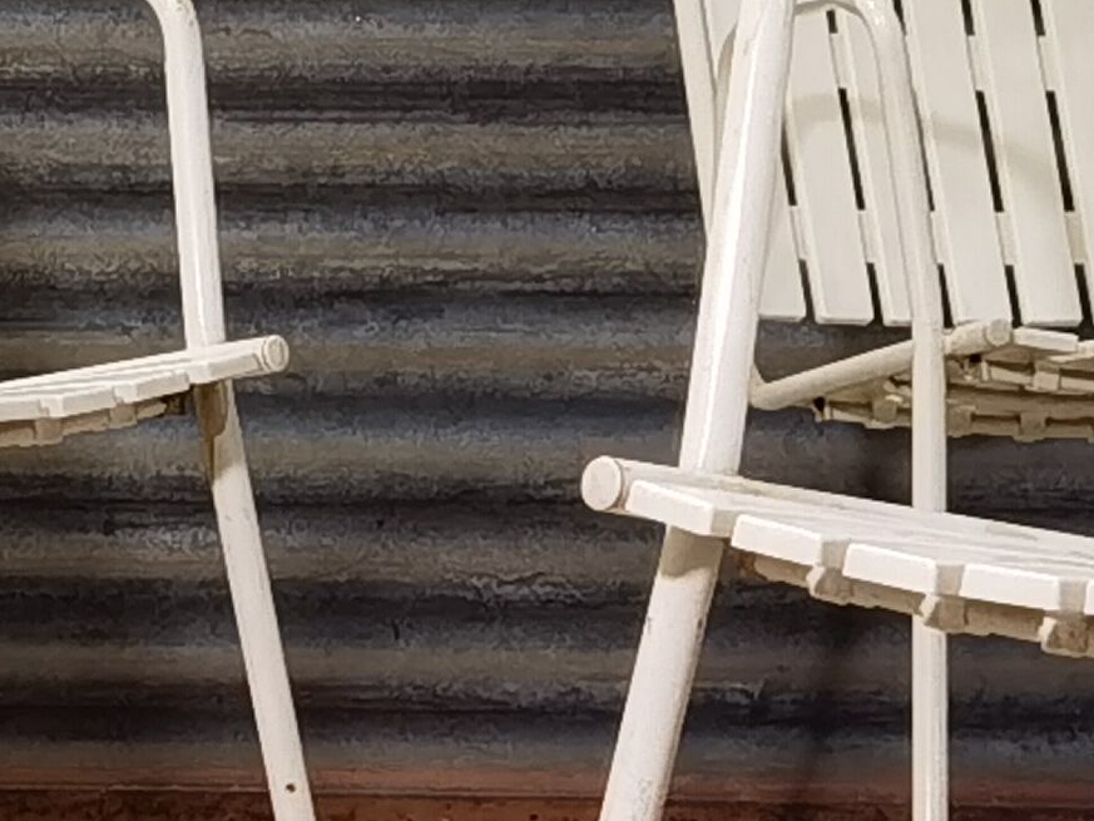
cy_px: 437
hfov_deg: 10.0
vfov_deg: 7.5
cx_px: 291
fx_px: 6227
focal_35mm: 197
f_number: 1.9
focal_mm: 6.71
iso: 250
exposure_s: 1/50
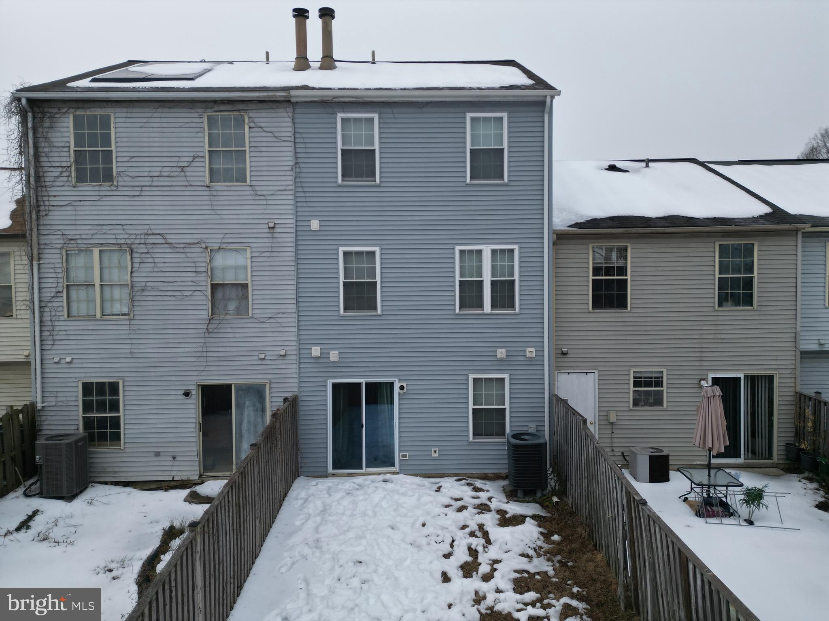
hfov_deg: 71.6
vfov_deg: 56.8
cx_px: 414
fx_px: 575
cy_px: 310
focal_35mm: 24
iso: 140
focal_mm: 6.72
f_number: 1.7
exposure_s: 1/3000
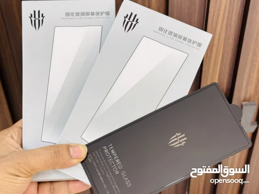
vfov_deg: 30.3
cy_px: 97
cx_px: 130
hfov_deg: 39.7
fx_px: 359
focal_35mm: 48
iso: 64
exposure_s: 1/50
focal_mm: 6.76
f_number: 1.78
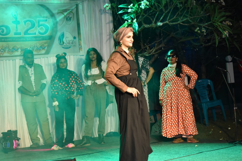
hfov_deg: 24.6
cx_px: 121
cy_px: 80
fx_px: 555
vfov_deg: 16.6
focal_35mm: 82
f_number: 5.6
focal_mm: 55
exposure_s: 1/100
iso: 1400
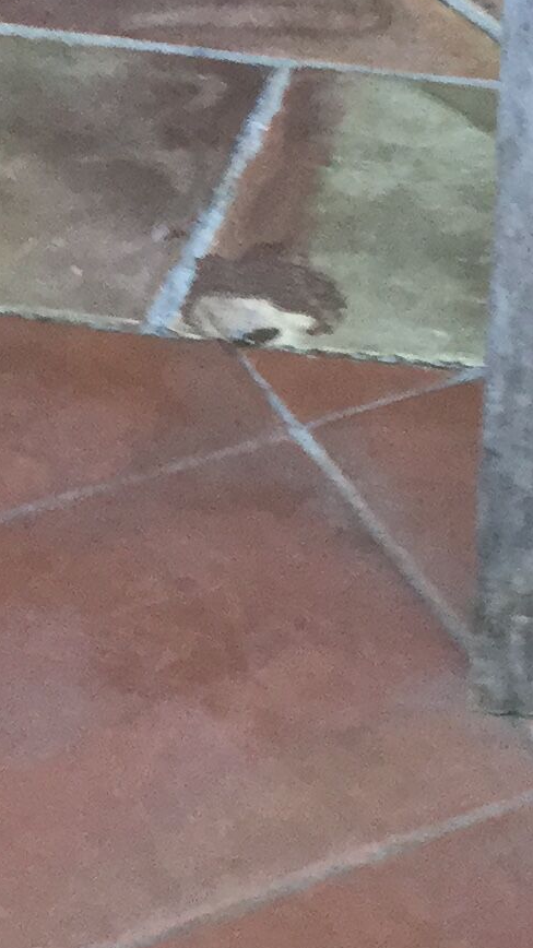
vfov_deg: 15.9
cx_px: 1313
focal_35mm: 127
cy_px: -329
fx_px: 3192
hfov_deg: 8.6
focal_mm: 3.3
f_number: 2.4
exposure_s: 1/33
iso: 32
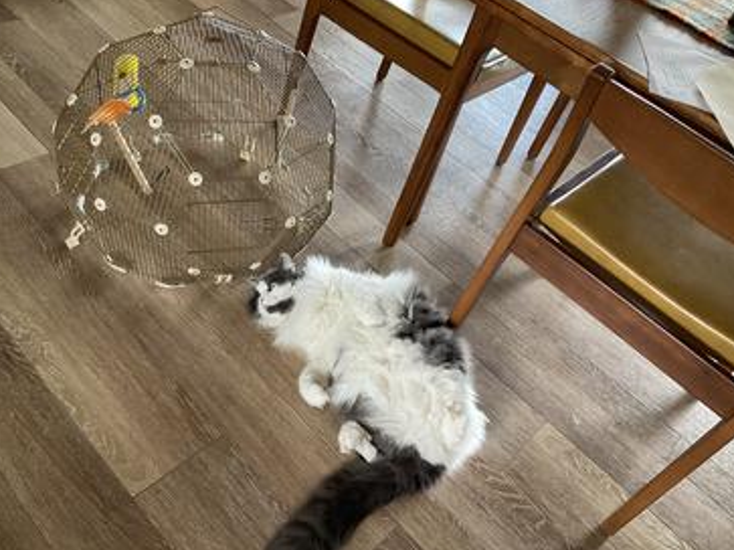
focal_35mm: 32
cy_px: 259
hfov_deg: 56.8
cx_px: 340
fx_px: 678
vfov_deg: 44.1
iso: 80
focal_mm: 3
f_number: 1.8
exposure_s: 1/60
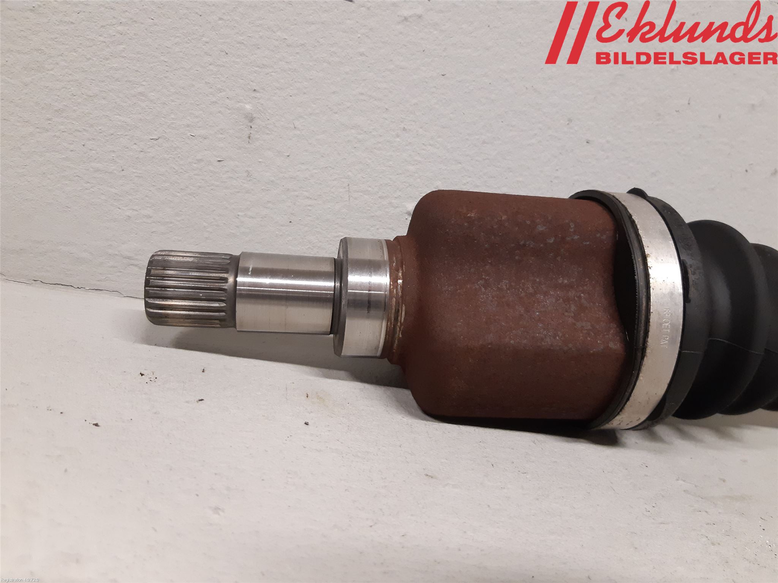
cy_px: 292
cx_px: 389
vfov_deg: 53.1
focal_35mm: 26
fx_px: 584
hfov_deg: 67.3
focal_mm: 3.93
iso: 250
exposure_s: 1/50
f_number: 1.7
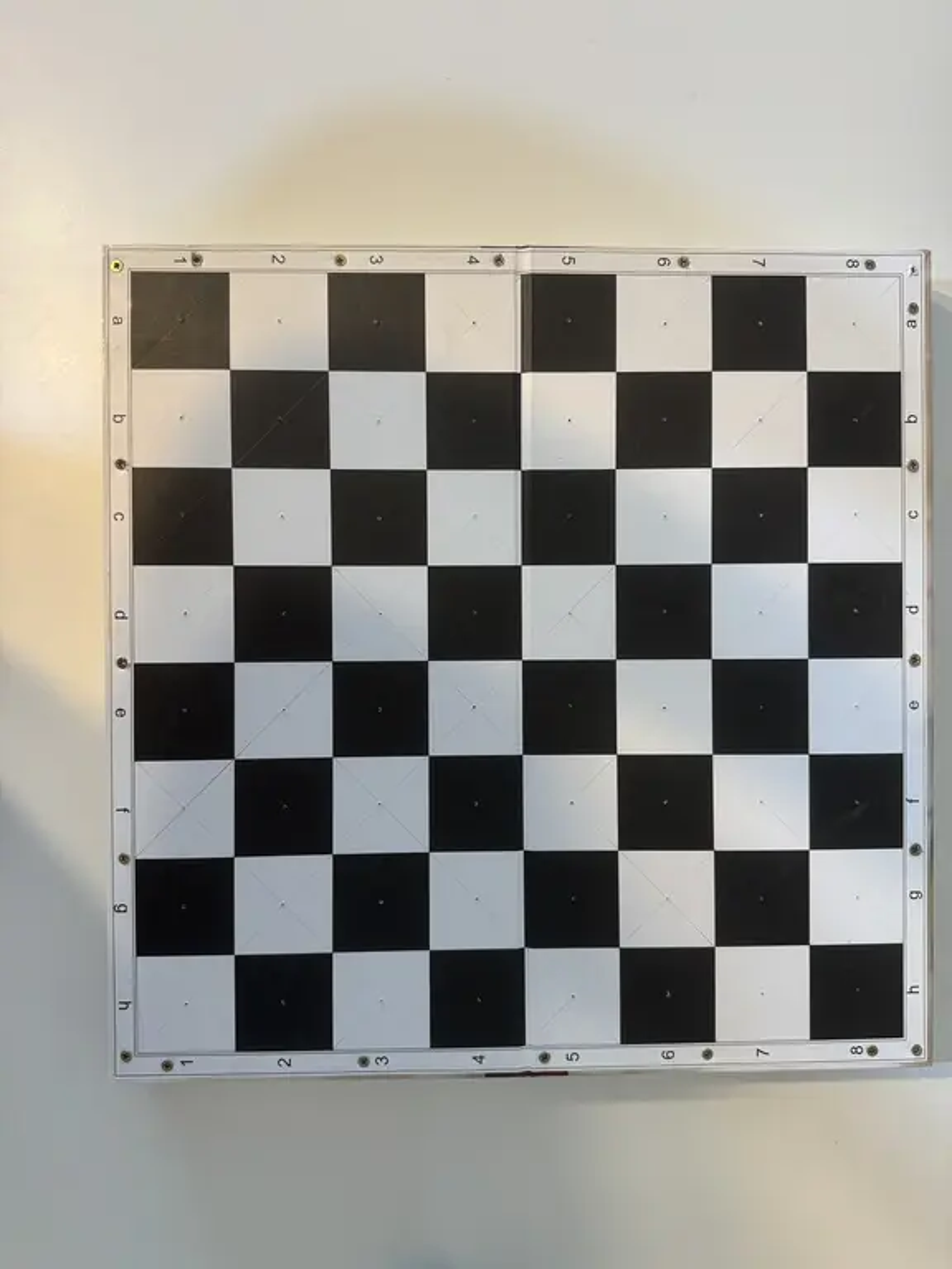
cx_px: 476
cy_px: 634
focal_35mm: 24
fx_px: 880
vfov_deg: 71.6
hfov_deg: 56.8
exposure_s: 1/100
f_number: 1.78
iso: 160
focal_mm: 6.76
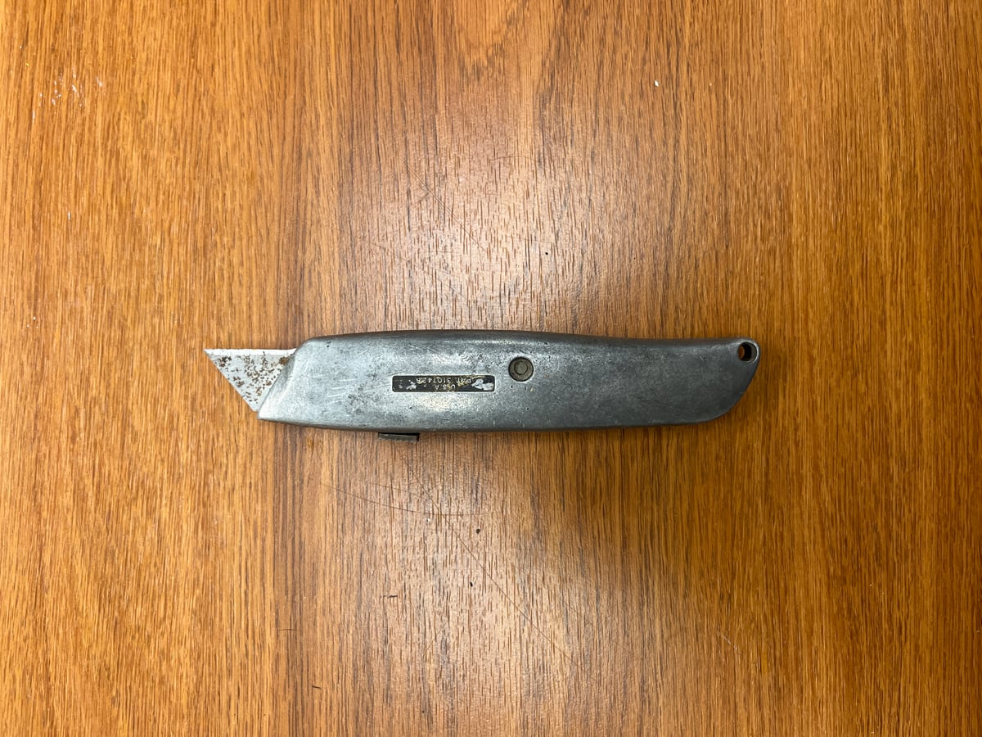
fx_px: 738
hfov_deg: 67.3
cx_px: 491
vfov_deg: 53.1
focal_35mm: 26
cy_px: 368
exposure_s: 1/120
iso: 125
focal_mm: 5.1
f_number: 1.6
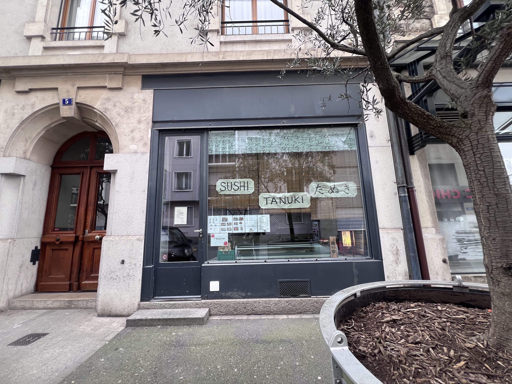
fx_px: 192
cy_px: 192
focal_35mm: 13
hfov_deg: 106.2
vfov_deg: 89.9
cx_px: 256
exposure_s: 1/99
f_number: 1.8
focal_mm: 1.57
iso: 64
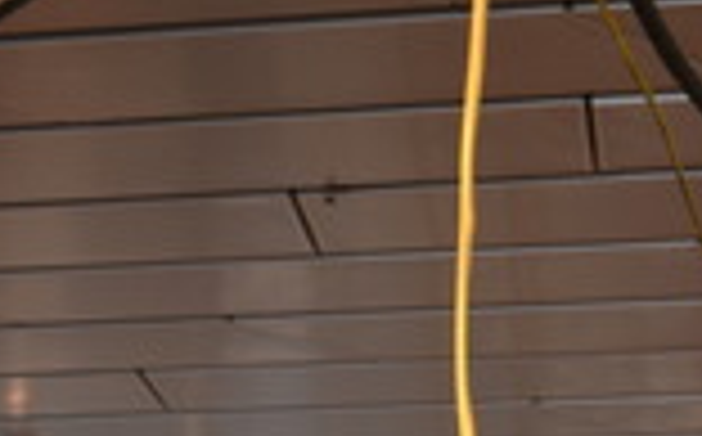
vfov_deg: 7.0
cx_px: 1071
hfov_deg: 10.8
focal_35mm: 186
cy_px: 294
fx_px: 3553
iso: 900
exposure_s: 1/30
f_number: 5
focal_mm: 38
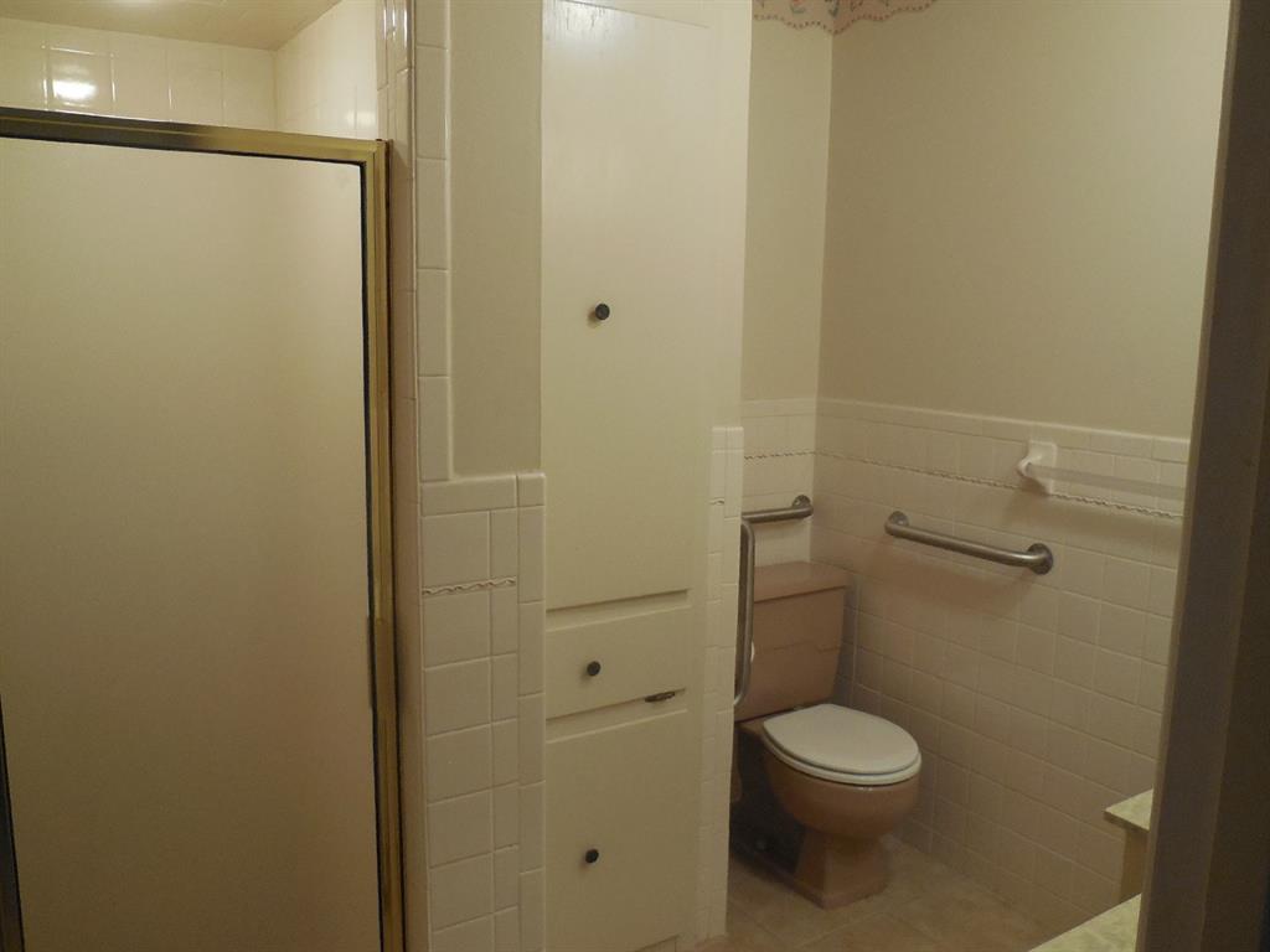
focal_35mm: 30
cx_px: 635
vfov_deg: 46.8
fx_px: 1101
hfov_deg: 60.0
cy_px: 476
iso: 400
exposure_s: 1/30
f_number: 3.2
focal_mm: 5.3
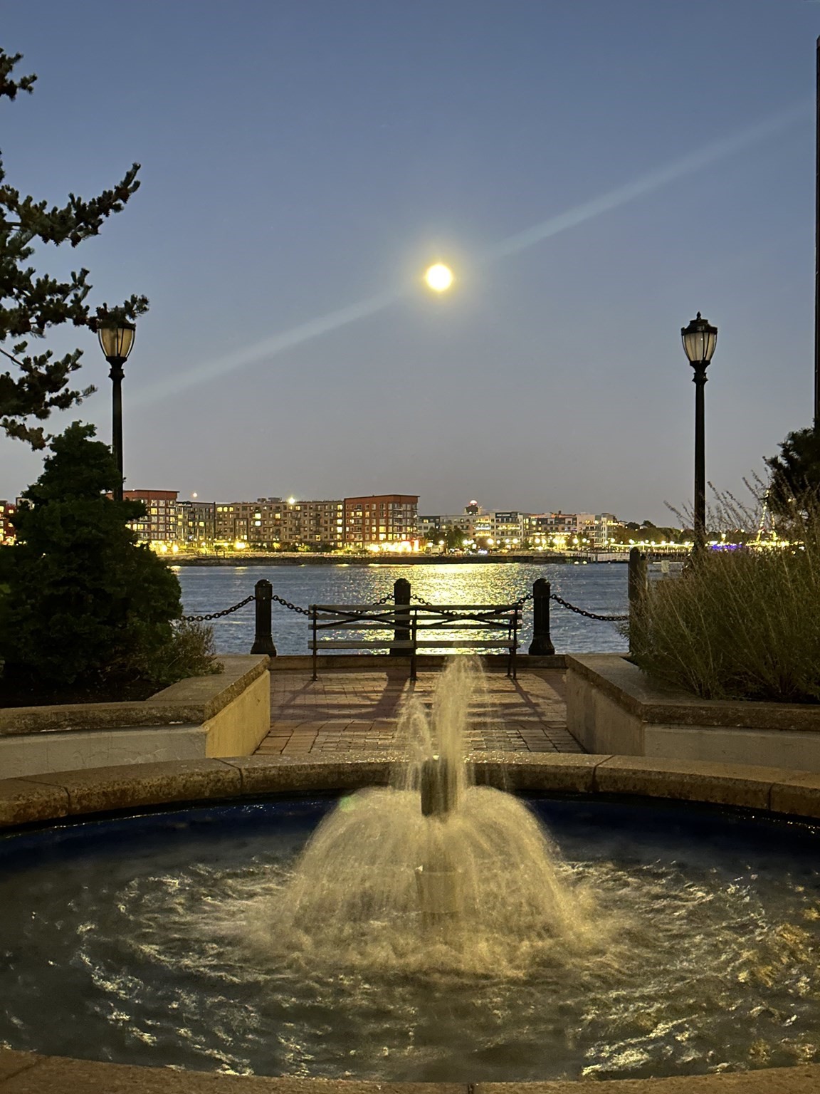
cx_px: 410
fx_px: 1516
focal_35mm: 48
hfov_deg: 30.3
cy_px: 547
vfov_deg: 39.7
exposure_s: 1/5
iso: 1000
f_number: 1.78
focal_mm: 6.86
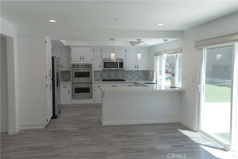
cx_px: 119
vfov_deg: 37.8
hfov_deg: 54.4
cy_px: 80
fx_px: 231
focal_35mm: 35
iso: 160
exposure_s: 1/160
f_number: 4
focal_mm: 35
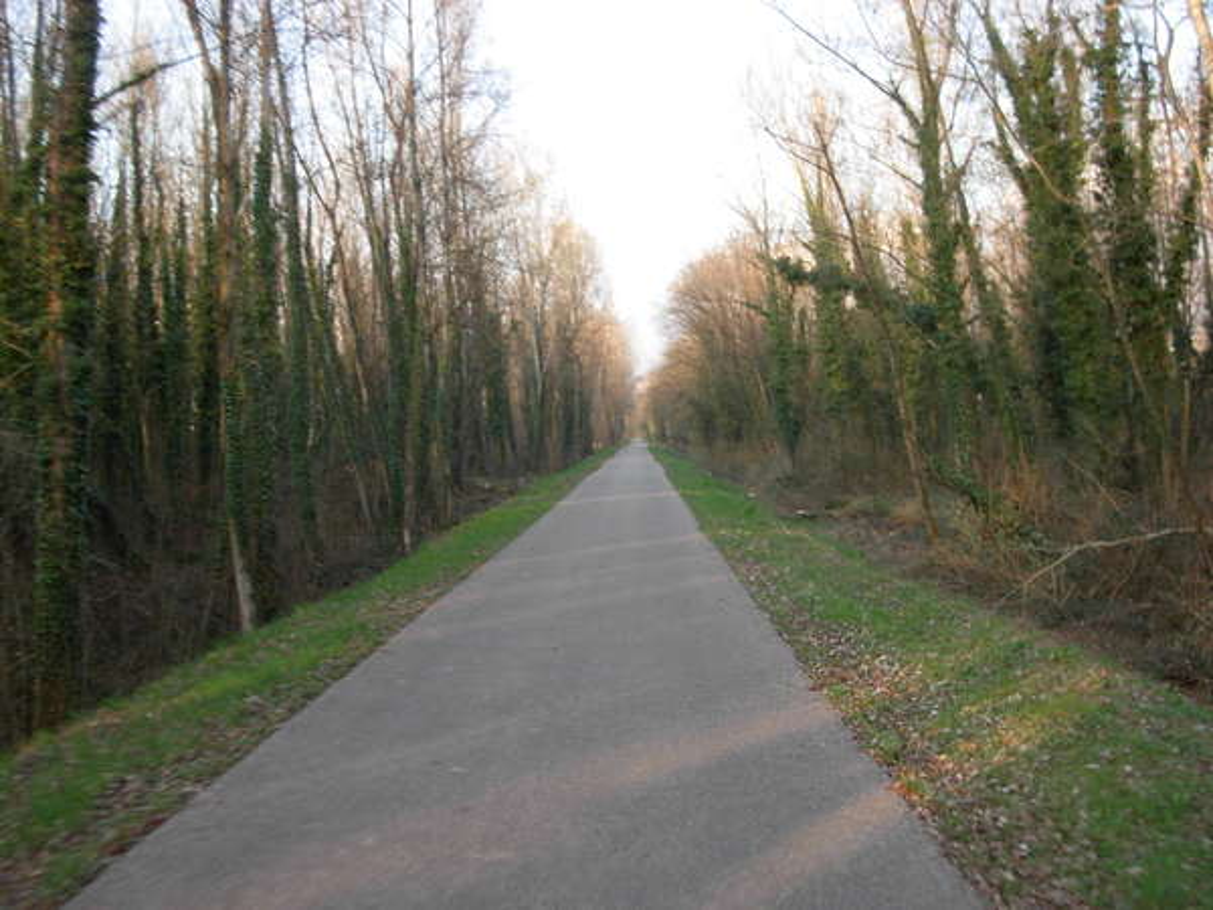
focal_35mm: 38
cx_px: 606
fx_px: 1332
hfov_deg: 49.0
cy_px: 455
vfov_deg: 37.7
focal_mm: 6.3
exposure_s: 1/98.7
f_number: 2.9
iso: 79
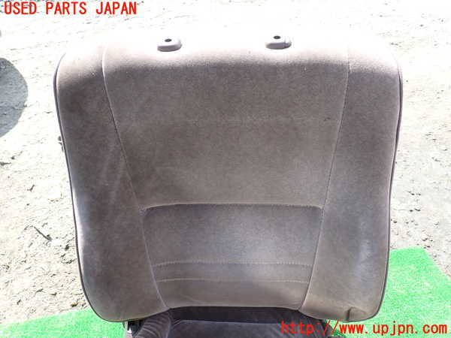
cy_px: 169
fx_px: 326
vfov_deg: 54.9
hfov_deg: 69.4
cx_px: 226
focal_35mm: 25
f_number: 2.8
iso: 100
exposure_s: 1/160
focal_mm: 4.5
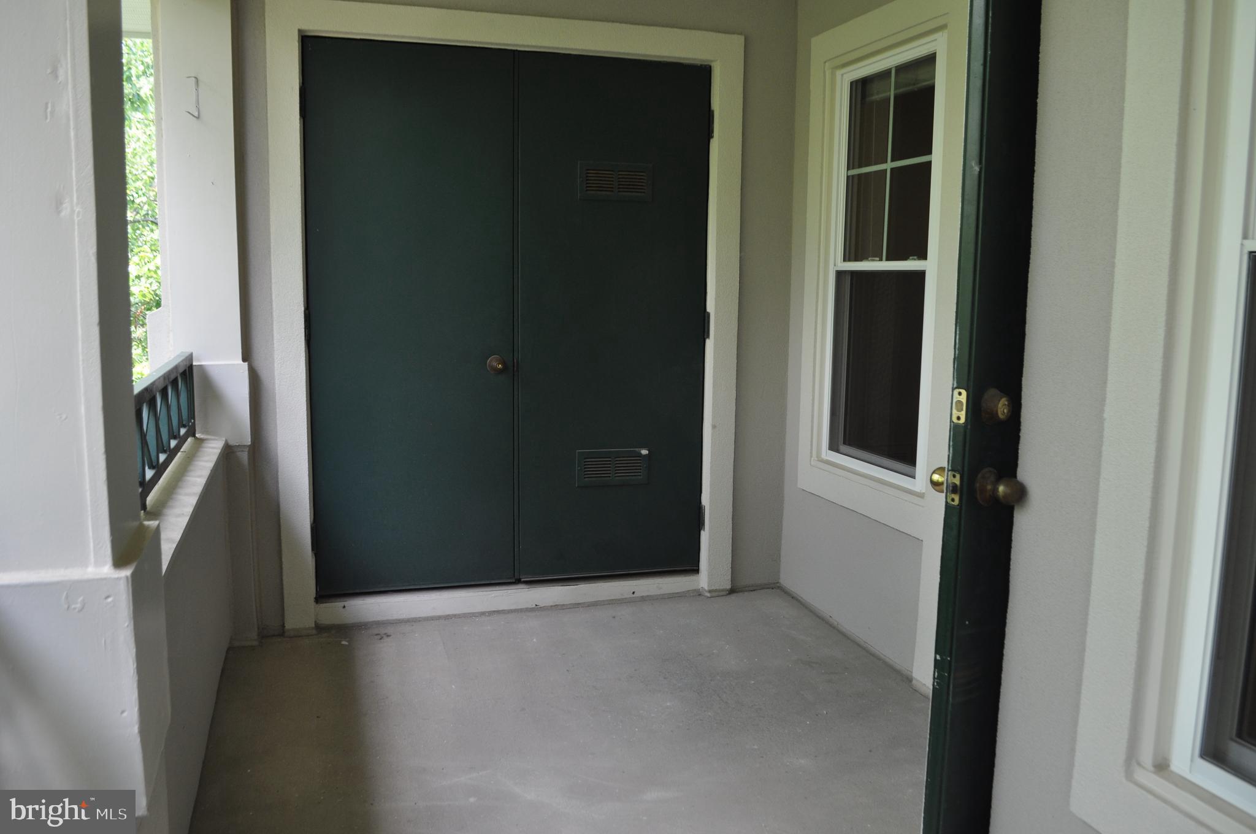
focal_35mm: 30
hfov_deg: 62.0
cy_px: 417
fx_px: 1045
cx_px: 628
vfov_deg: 43.5
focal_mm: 20
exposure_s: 1/100
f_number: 5
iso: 400
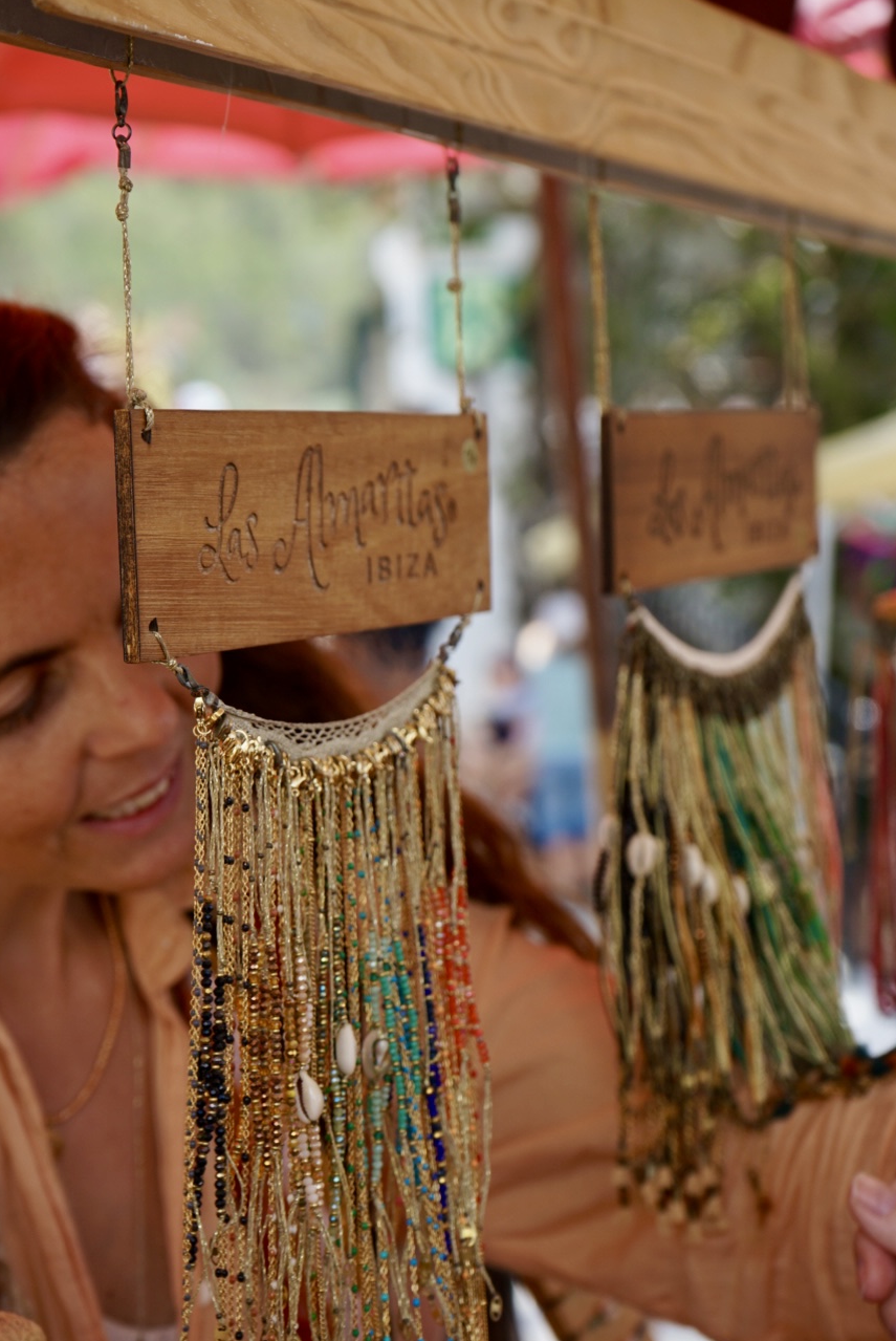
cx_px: 354
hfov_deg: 18.9
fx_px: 2683
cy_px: 702
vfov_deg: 28.0
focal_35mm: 72
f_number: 5.6
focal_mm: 57
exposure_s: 1/160
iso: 100
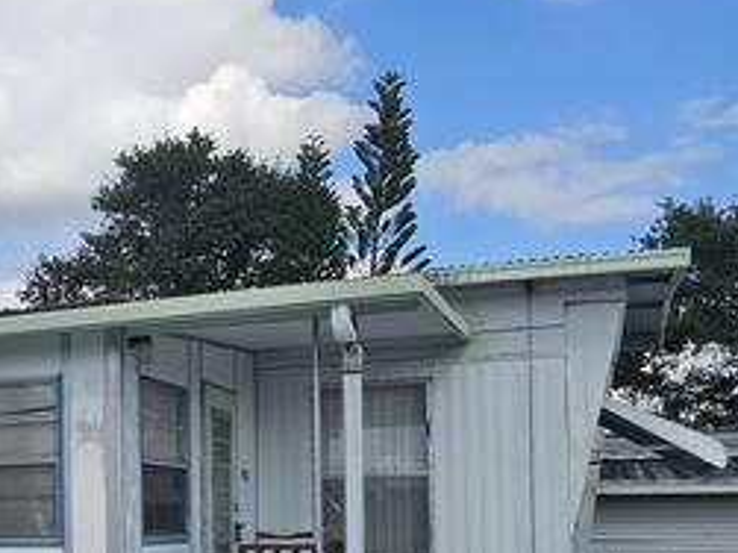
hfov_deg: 30.5
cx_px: -112
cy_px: 479
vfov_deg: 25.8
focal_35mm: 55
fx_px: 1172
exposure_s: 1/864
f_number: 1.7
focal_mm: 6.3
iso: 10
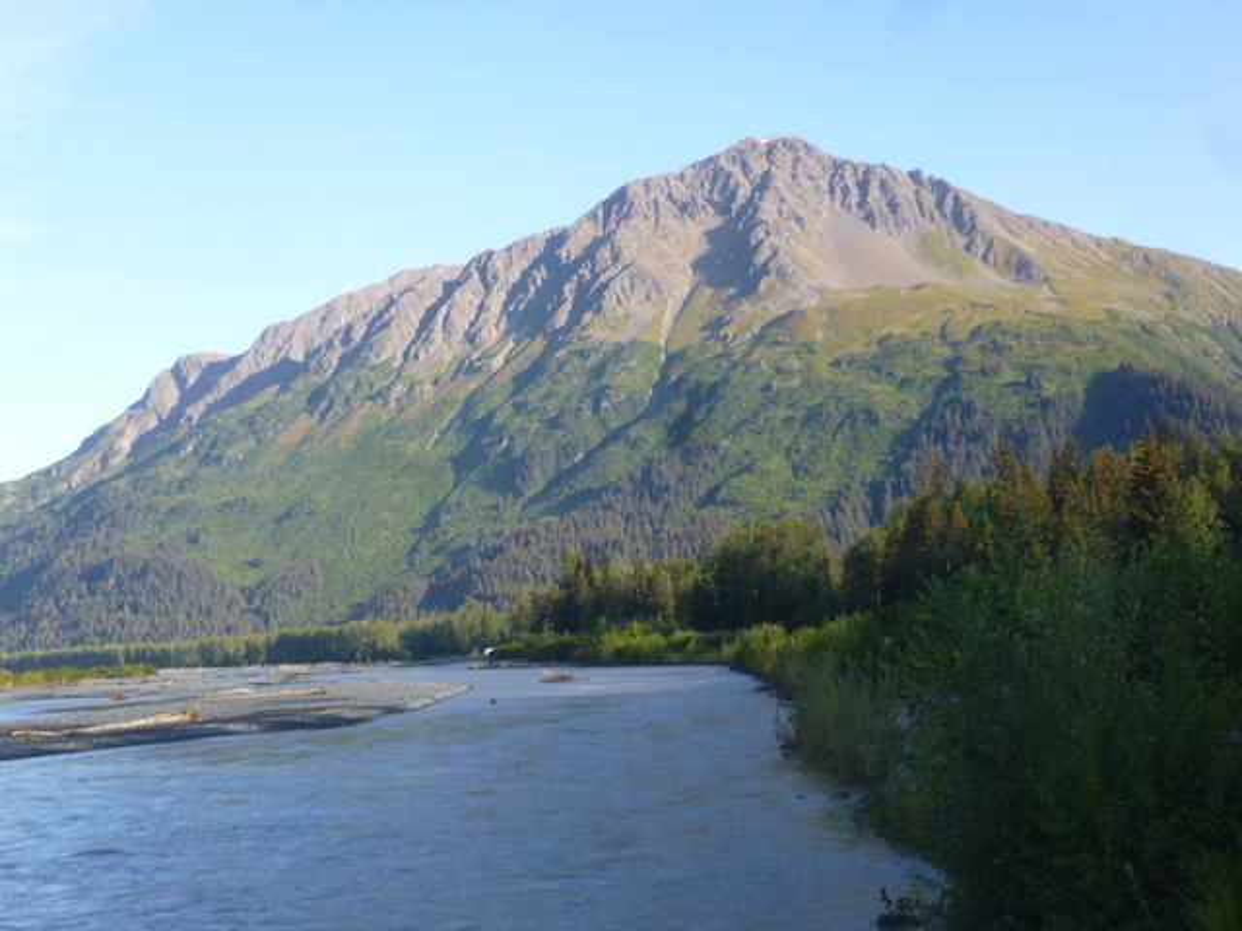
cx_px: 621
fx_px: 1471
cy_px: 466
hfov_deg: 45.8
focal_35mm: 41
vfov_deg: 35.1
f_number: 3.8
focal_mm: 7.4
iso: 100
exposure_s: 1/200
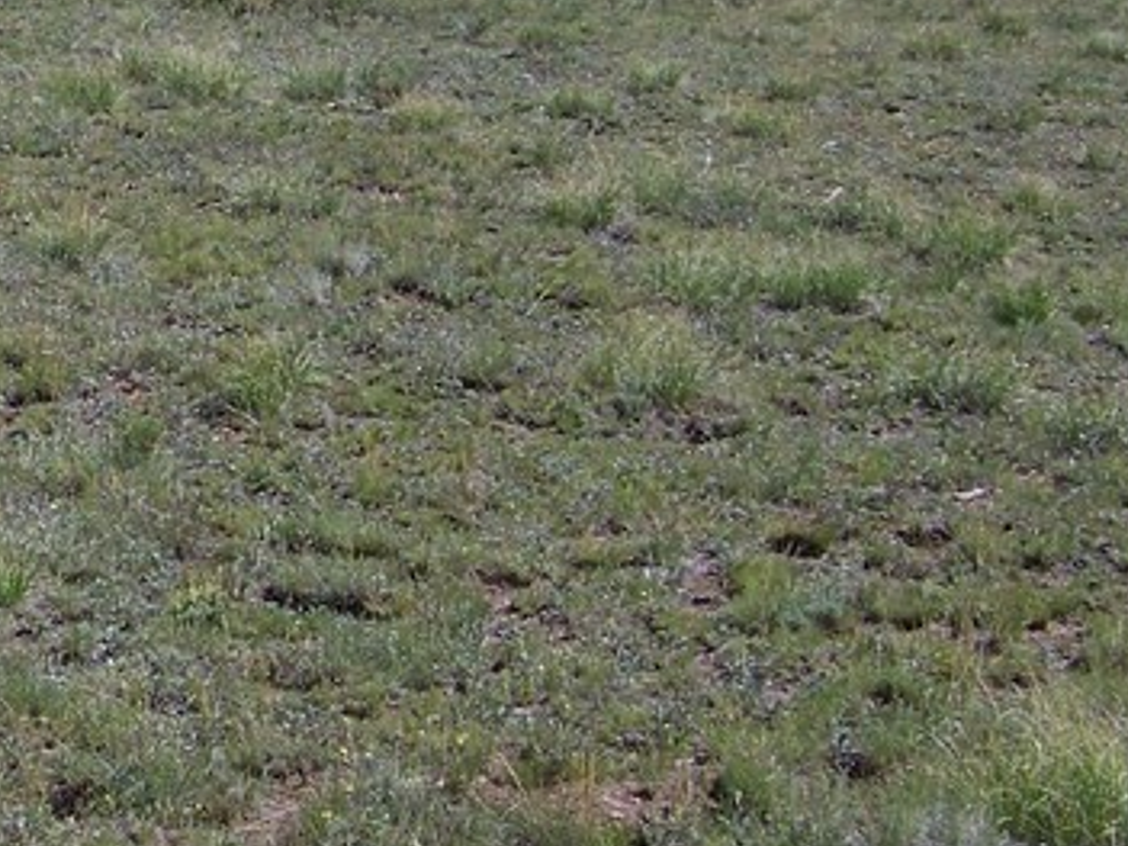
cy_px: 151
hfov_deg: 17.9
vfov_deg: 14.0
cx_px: -167
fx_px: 3420
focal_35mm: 105
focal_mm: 5.85
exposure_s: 1/500
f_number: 4
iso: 64
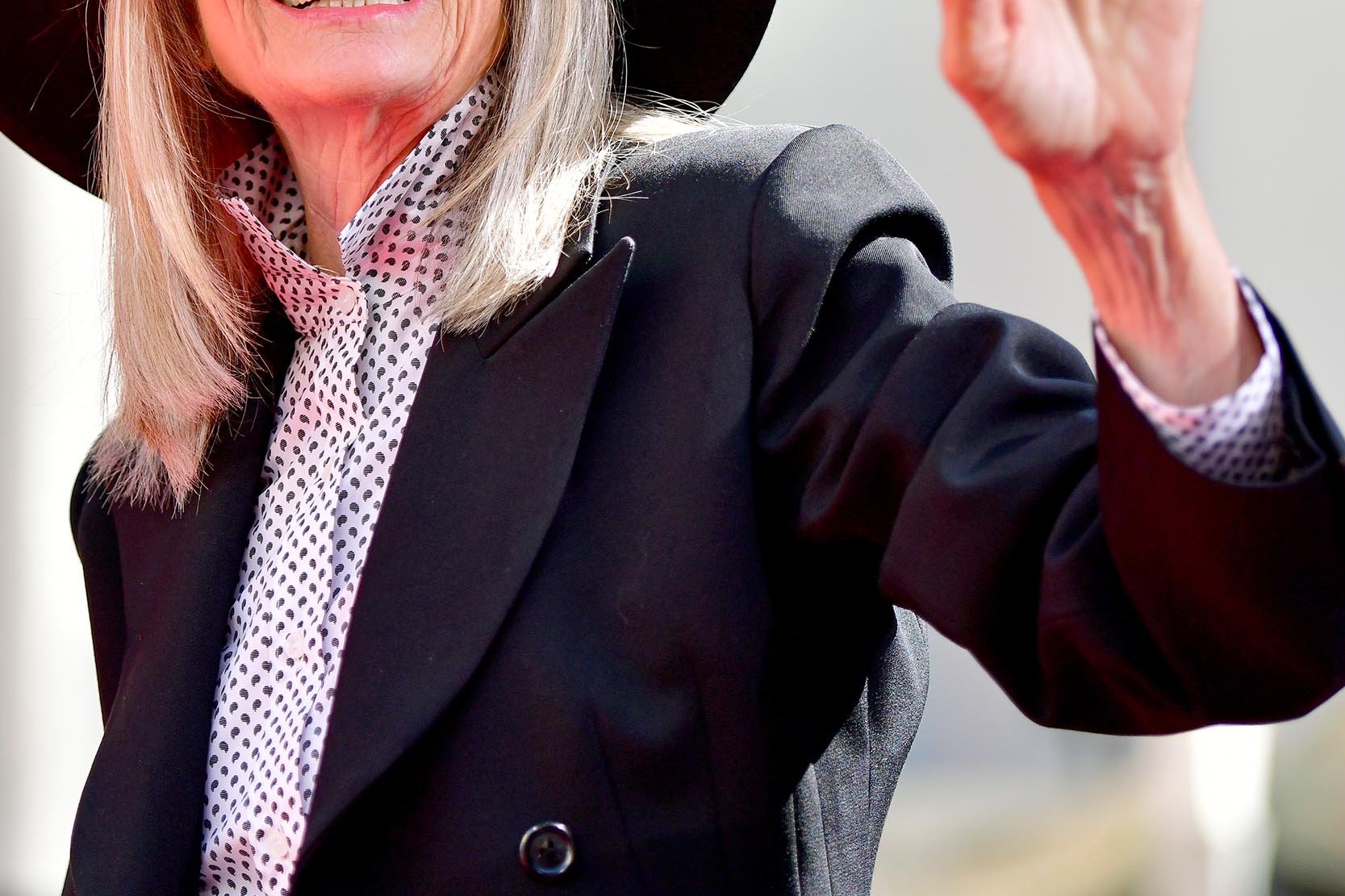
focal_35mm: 198
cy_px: 198
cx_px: 449
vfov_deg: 6.9
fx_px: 7396
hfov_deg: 10.4
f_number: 2.8
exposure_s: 1/2000
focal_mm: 110
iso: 360
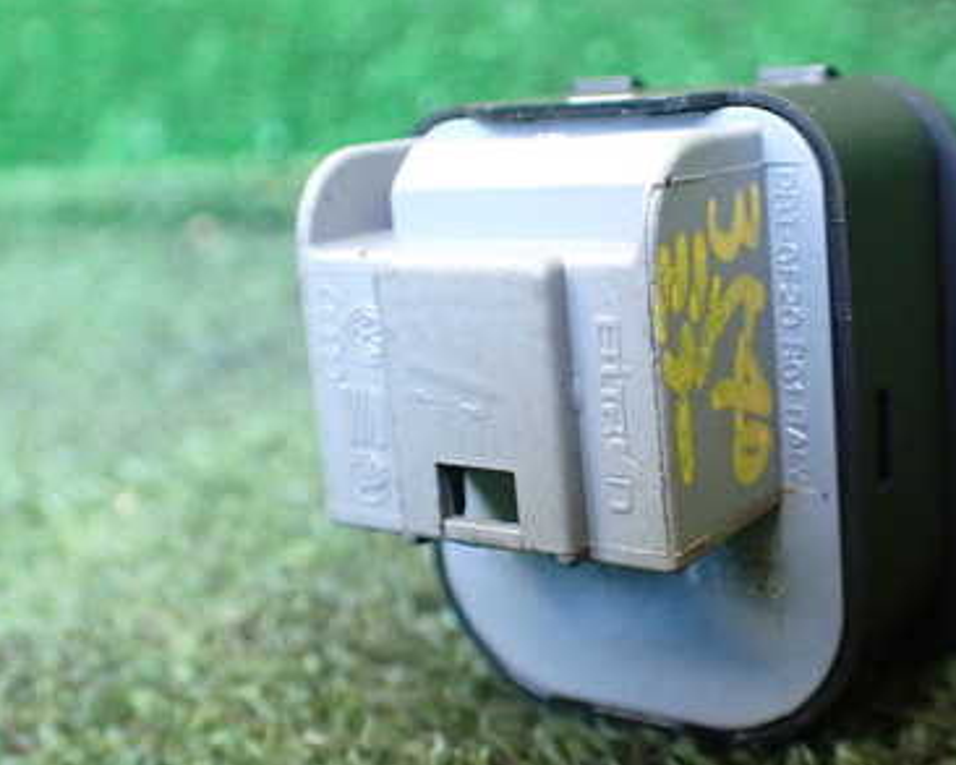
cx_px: 674
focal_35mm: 48
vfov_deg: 31.4
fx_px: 1358
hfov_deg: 38.1
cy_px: 350
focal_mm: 5.4
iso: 800
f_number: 2.3
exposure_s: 1/80
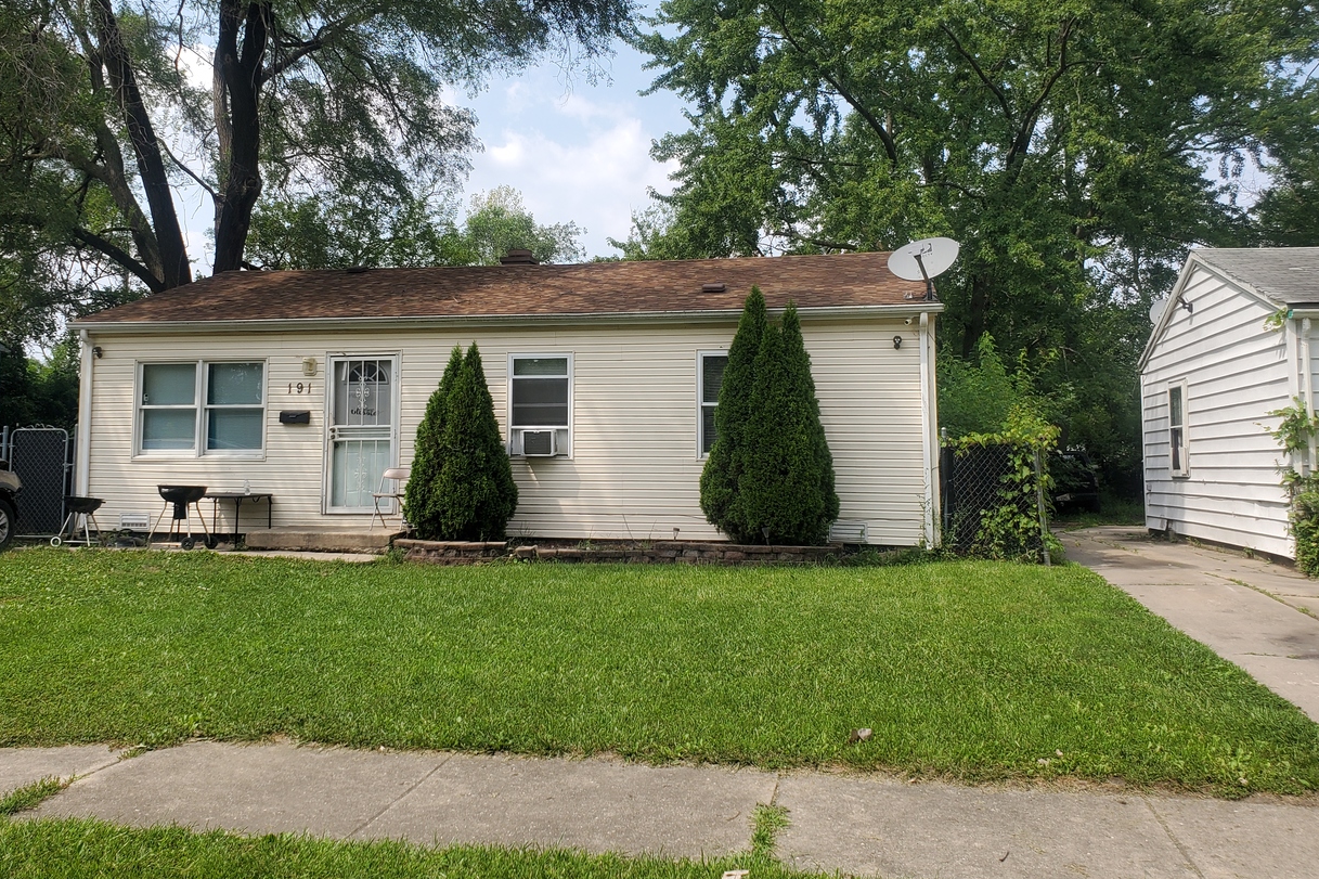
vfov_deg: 40.8
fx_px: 1172
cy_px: 329
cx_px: 629
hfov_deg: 58.7
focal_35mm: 32
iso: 50
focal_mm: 4.3
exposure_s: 1/1019
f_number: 2.4
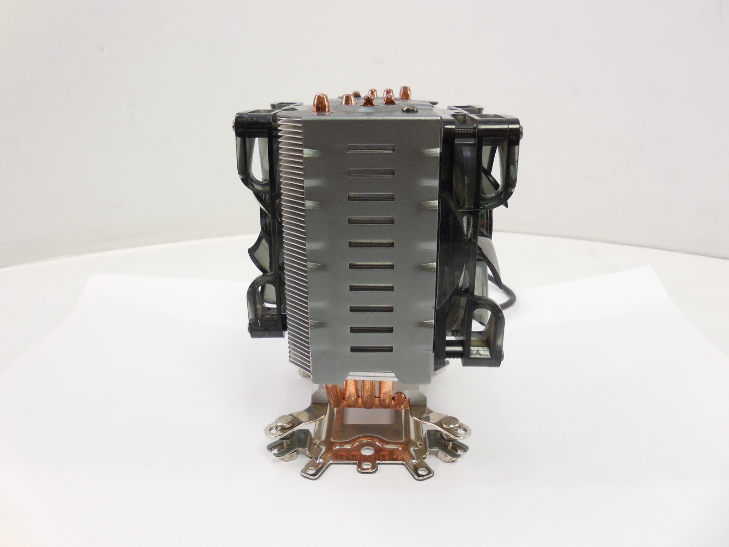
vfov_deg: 53.1
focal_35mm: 26
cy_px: 274
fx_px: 548
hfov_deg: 67.3
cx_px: 364
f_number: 3.5
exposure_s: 1/30
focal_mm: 4.6
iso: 250
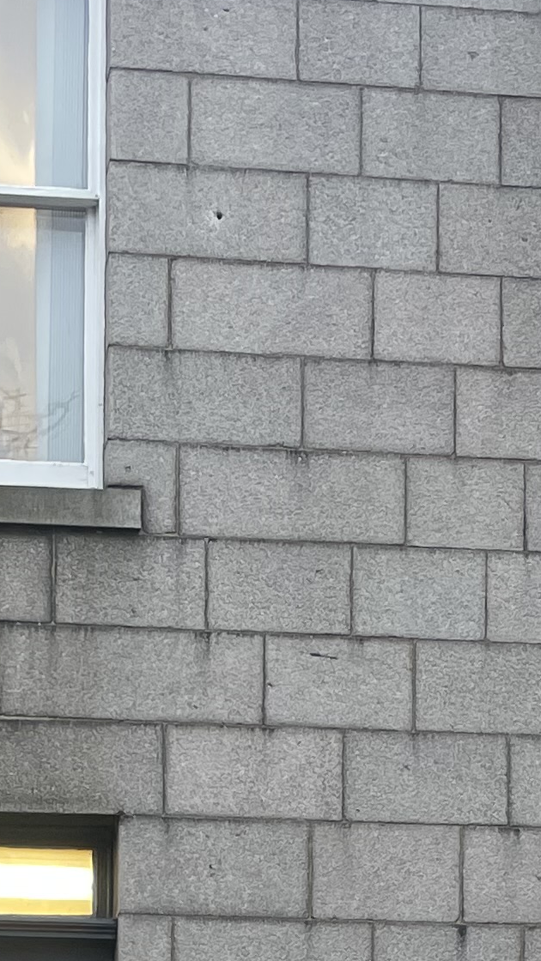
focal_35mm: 102
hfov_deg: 11.8
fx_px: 2601
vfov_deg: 19.3
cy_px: 1271
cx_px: 125
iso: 80
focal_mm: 4.2
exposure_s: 1/100
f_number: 1.6
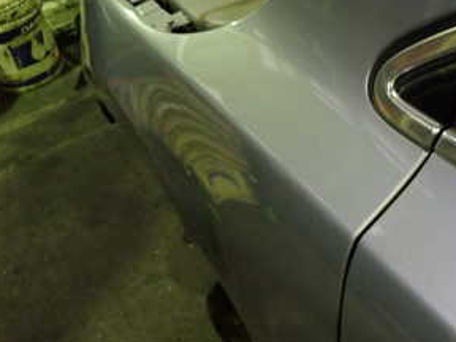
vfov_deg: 28.0
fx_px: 685
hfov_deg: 36.3
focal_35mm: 52
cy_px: 162
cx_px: 317
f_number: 2
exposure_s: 1/30
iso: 640
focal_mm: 4.5
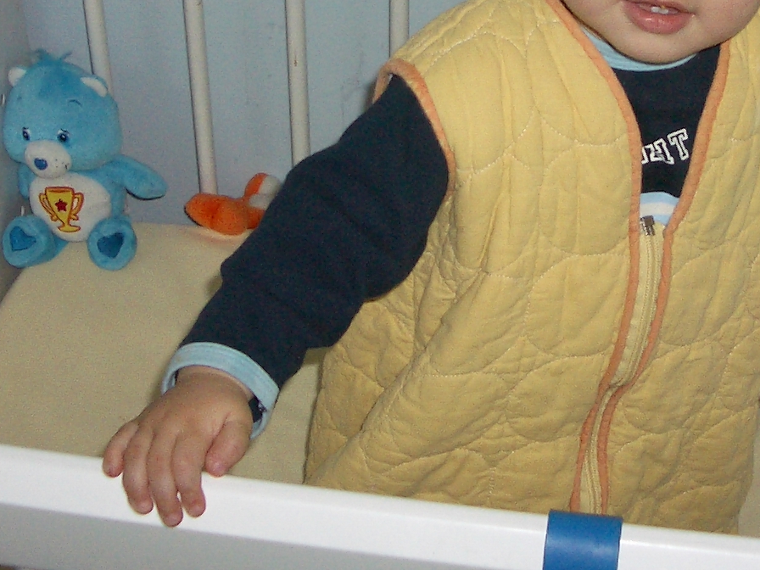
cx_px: 518
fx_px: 1976
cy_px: 19
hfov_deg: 21.7
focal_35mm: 90
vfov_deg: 16.1
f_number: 2.6
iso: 100
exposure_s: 1/60
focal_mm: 5.8
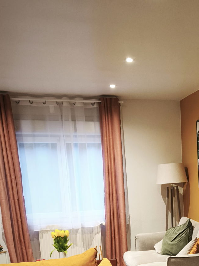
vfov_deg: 31.6
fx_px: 437
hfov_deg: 24.6
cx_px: 196
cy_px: 256
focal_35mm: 57
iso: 640
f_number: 1.7
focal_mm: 5.35
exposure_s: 1/50
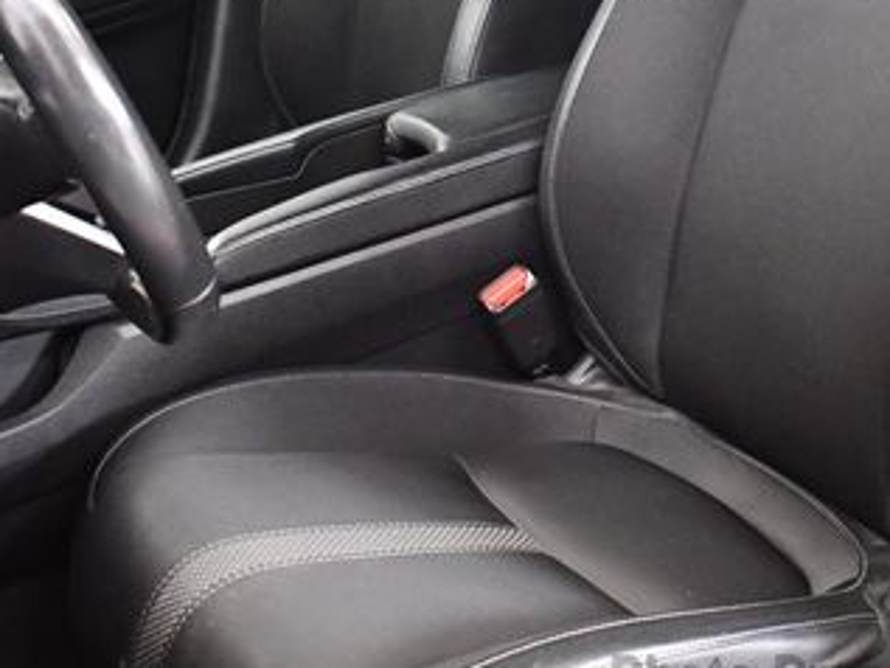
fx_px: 1800
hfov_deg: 27.6
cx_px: 578
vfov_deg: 20.8
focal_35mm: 70
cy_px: 132
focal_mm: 18
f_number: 3.5
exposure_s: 1/60
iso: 4000
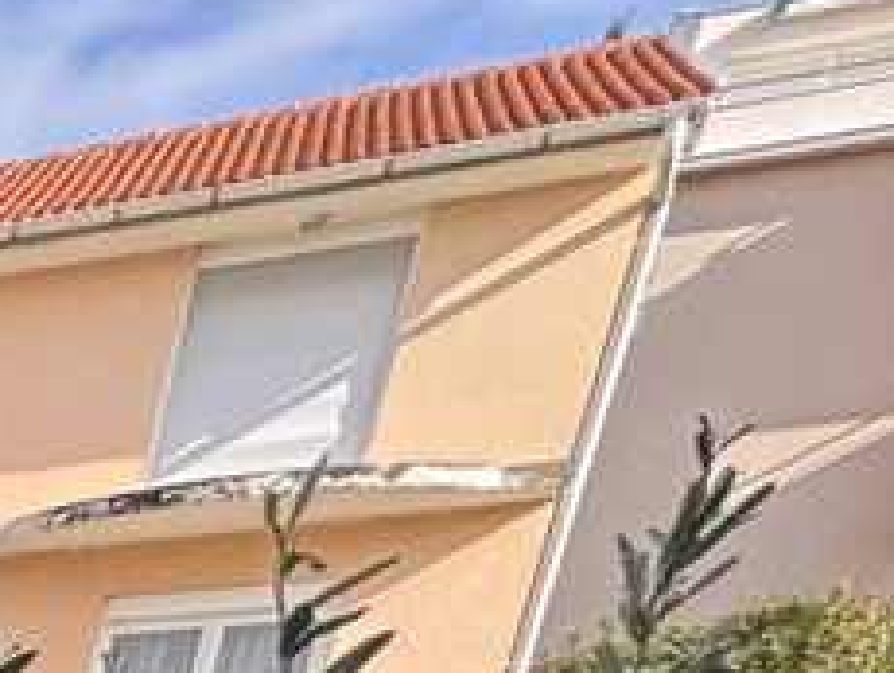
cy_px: 1661
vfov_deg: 13.7
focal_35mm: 73
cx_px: -1353
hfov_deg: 14.3
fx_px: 1887
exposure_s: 1/142
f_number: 2.2
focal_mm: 2.22
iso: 40
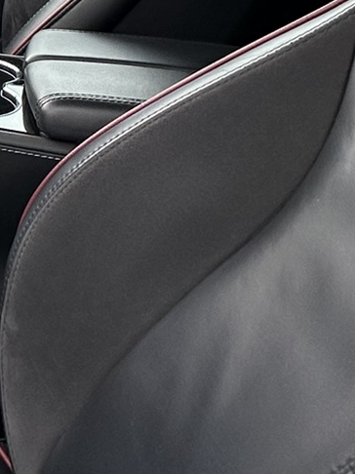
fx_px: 807
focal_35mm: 59
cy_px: -124
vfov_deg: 27.8
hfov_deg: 17.6
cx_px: -355
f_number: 2.2
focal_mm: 2.22
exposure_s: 1/198
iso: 40
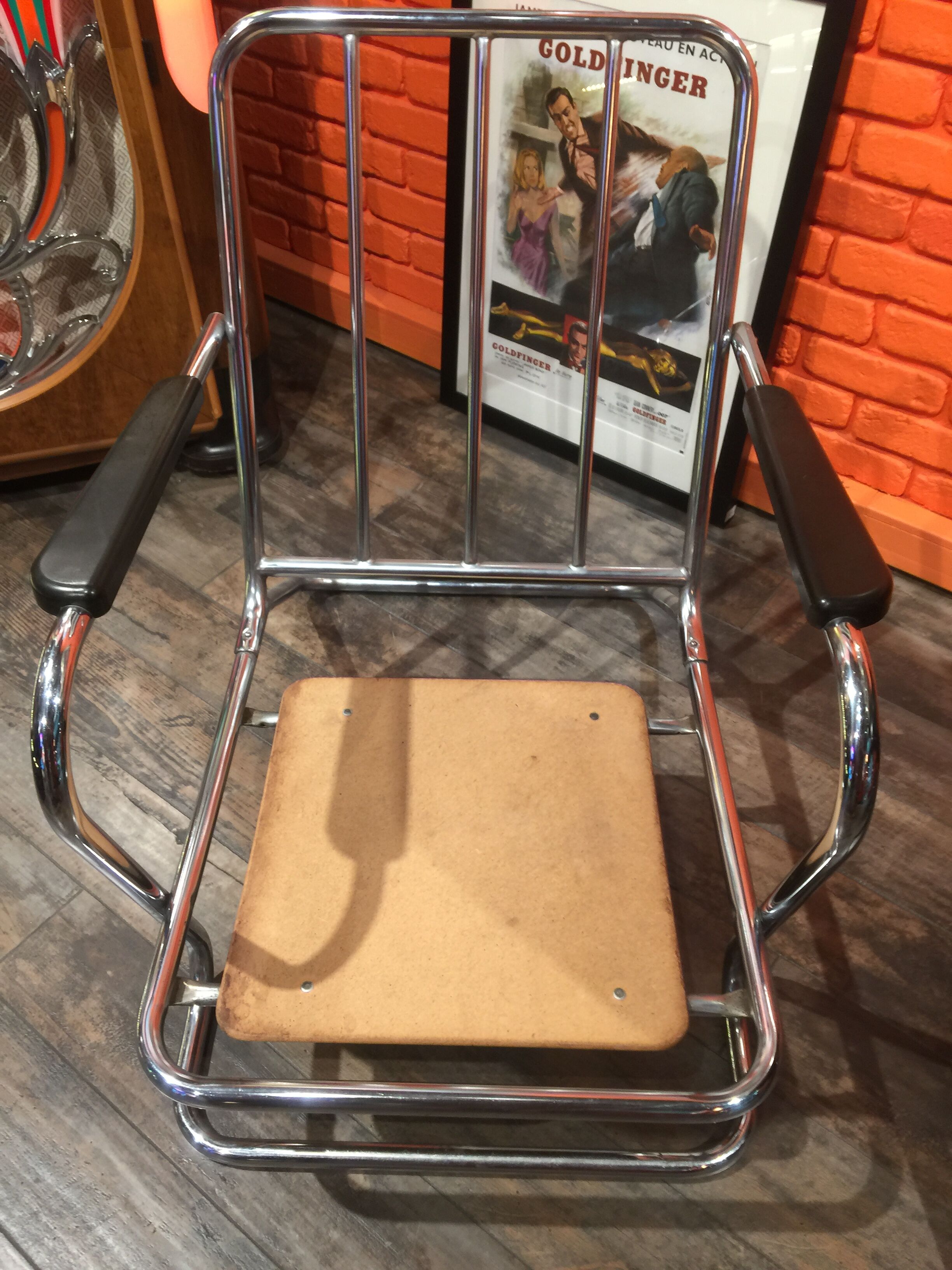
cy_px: 635
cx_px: 476
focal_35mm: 29
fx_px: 1063
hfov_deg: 48.2
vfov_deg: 61.7
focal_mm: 4.15
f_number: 2.2
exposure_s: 1/17
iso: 40
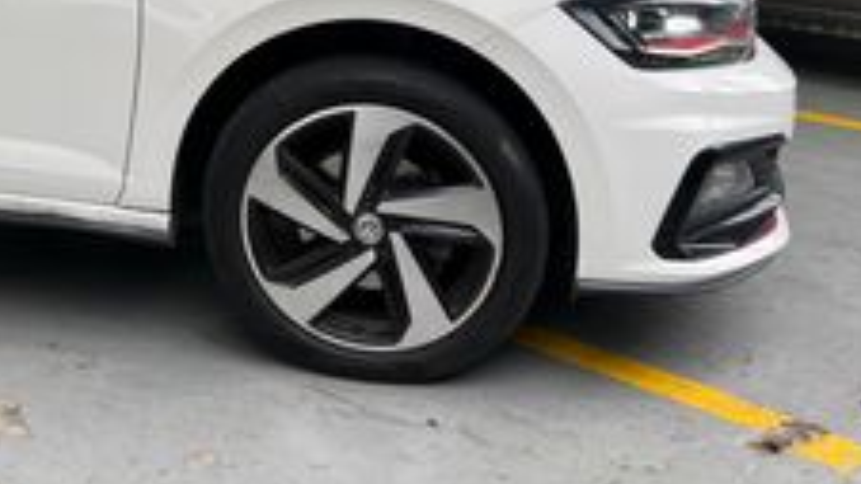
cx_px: 11
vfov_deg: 19.3
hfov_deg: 32.7
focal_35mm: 59
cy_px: -80
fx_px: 1347
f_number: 1.5
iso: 50
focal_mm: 5.7
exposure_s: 1/120
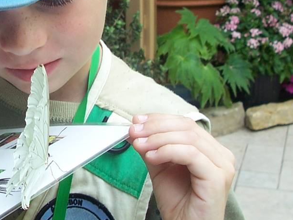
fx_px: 779
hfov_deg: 20.7
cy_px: 43
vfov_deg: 16.0
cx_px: 14
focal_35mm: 92
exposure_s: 1/90
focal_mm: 6
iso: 80
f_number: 2.8
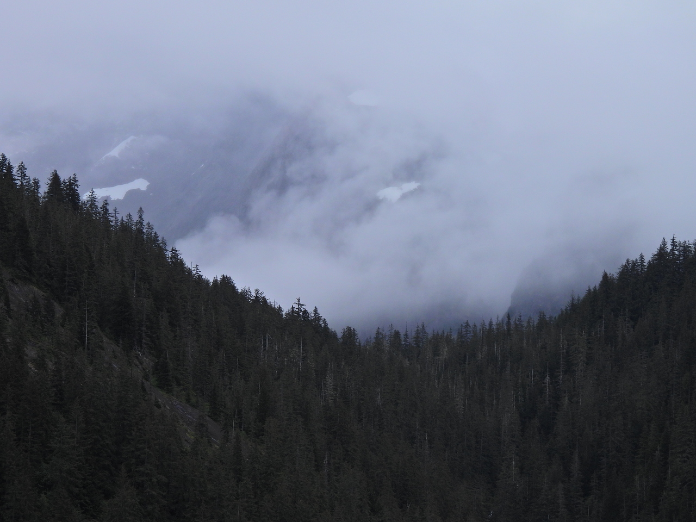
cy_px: 261
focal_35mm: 185
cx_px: 348
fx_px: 3720
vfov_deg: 8.0
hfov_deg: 10.7
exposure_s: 1/640
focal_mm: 33
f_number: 4.5
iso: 100
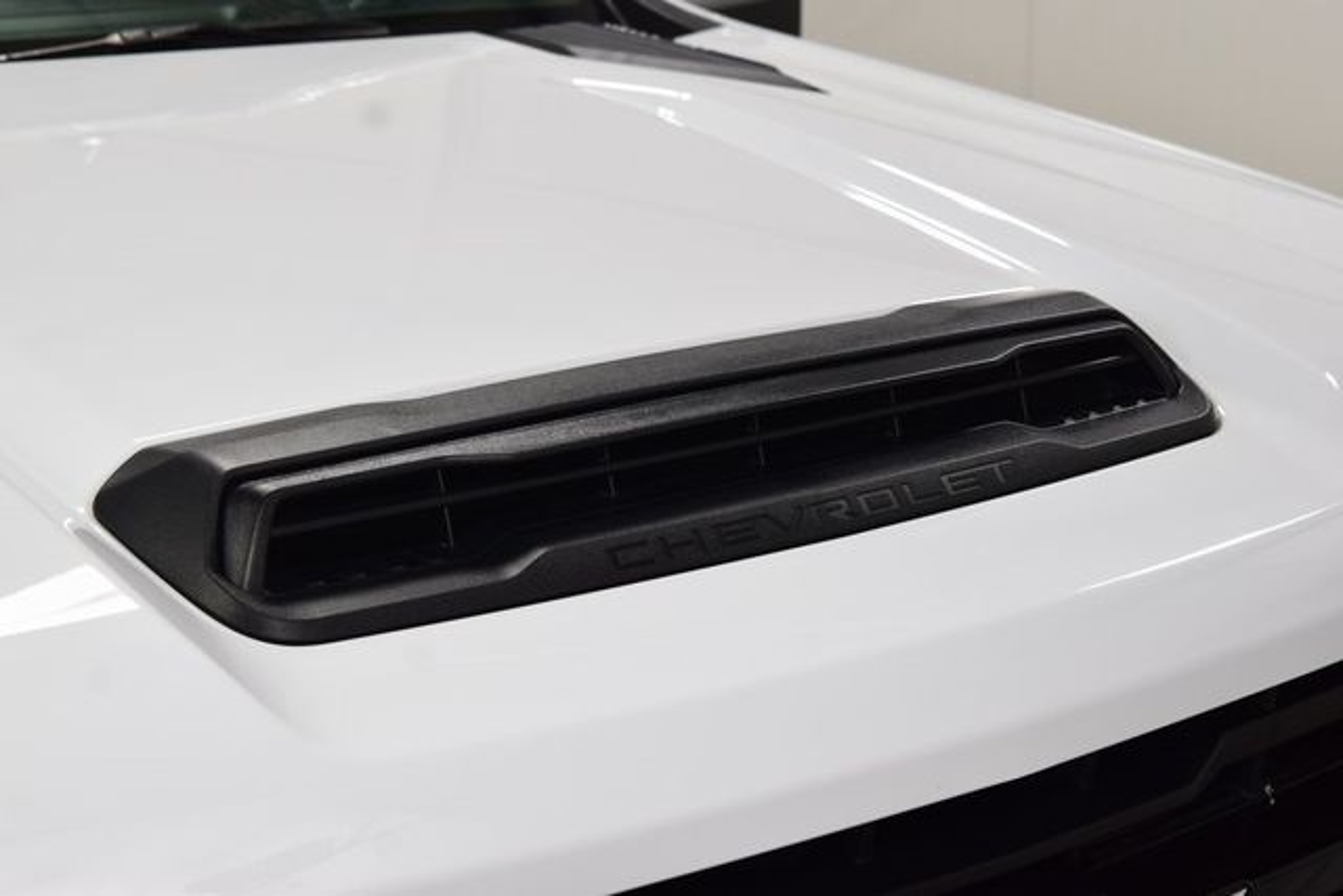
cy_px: 448
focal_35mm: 69
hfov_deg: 29.2
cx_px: 672
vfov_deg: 19.7
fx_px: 2575
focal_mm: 46
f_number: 7.1
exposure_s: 1/25
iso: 400
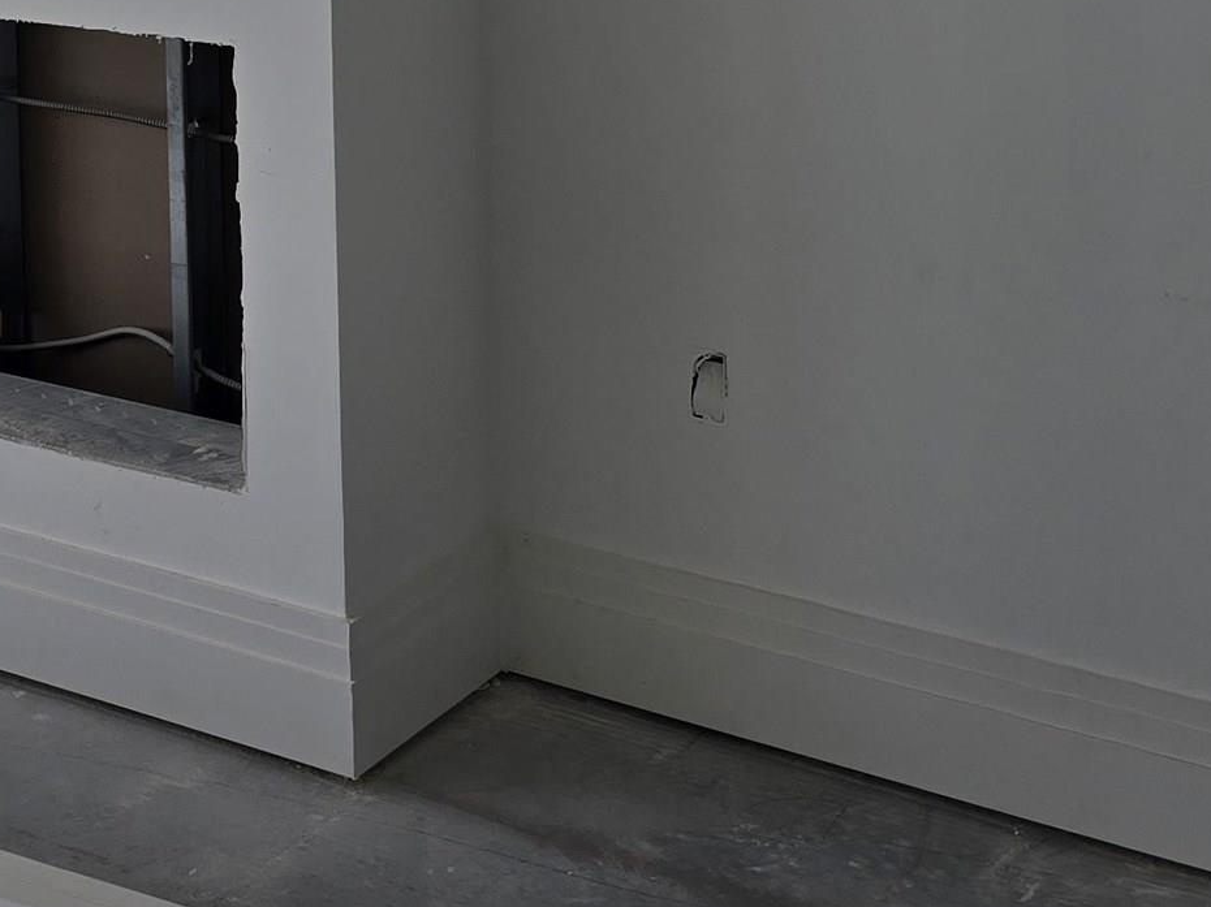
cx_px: 333
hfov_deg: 25.4
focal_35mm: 76
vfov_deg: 17.9
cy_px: -331
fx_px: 2658
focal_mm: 6.3
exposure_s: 1/180
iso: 20
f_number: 1.7
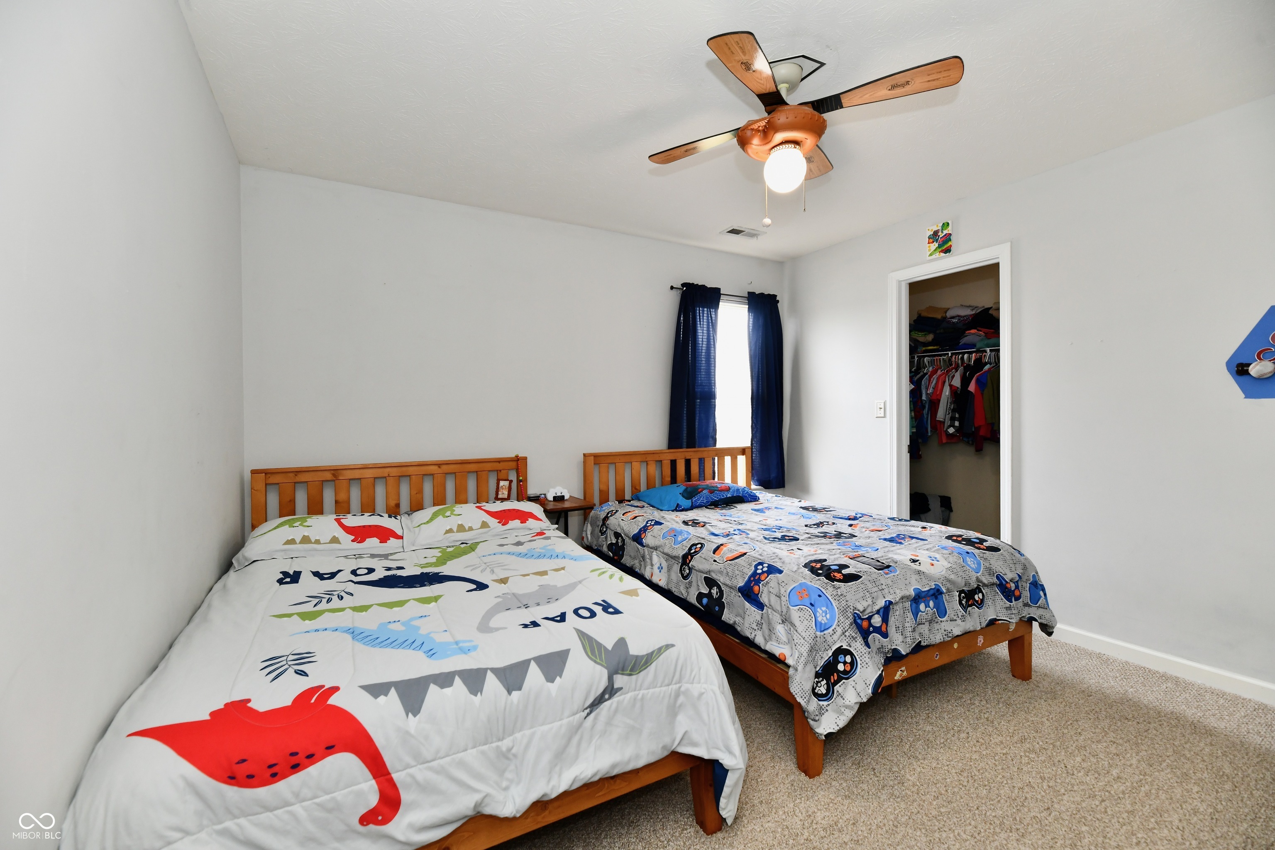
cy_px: 425
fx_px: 496
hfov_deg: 104.3
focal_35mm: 14
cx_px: 638
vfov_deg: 81.2
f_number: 6.3
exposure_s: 1/80
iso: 640
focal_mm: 14
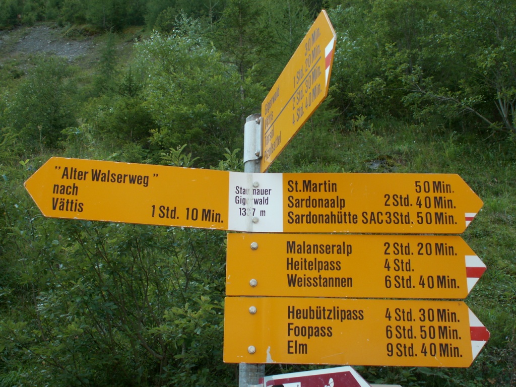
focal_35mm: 47
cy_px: 194
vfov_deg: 30.9
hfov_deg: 40.4
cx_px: 258
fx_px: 701
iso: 50
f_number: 3.2
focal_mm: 7.74
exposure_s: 1/125
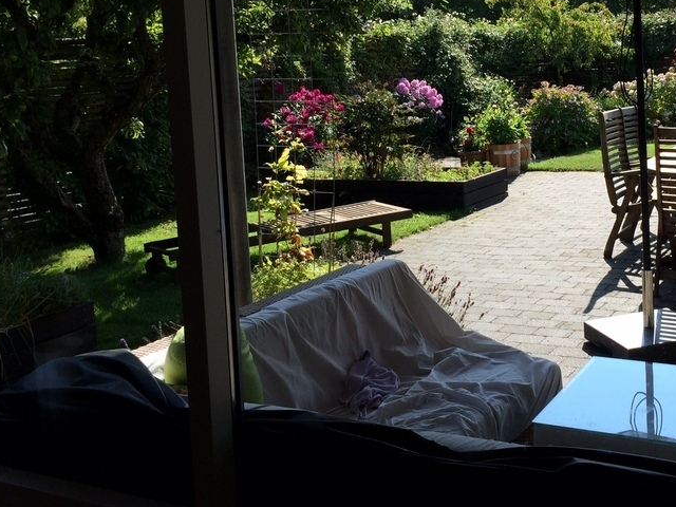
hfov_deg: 38.8
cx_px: 495
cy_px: 136
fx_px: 937
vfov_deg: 29.9
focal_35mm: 48
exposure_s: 1/789
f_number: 2.2
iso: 32
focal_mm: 4.12
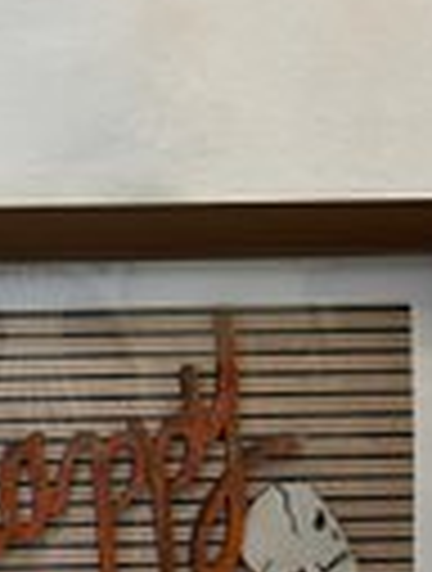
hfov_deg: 20.3
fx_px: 1159
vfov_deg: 26.8
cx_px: -29
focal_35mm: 70
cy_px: 511
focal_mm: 4.2
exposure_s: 1/60
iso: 100
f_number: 1.6
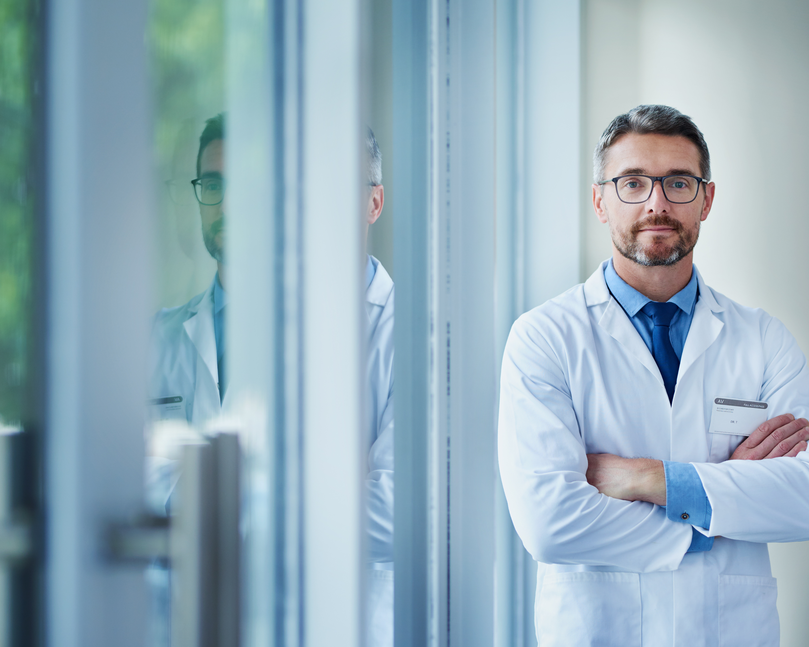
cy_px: 323
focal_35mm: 96
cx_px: 479
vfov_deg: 16.0
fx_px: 2298
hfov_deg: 19.9
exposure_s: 1/500
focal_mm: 85
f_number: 2
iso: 250
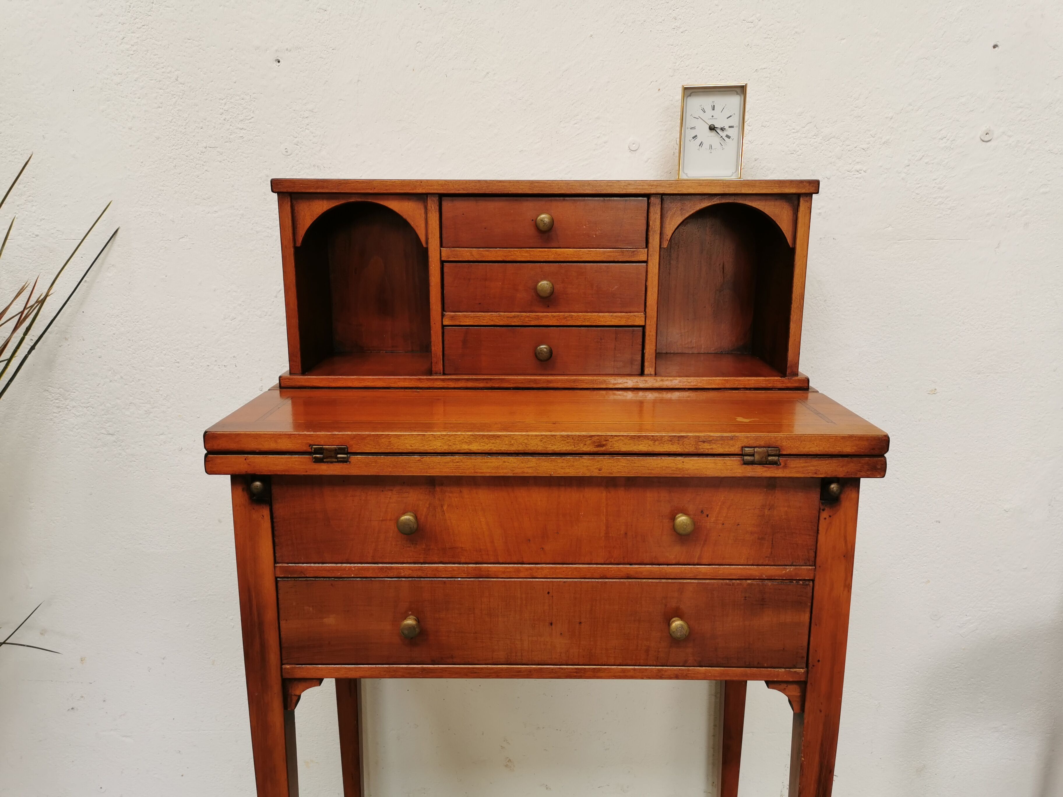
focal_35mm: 27
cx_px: 532
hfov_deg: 65.3
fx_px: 829
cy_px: 398
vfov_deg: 51.4
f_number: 1.8
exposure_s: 1/100
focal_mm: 5.58
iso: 50
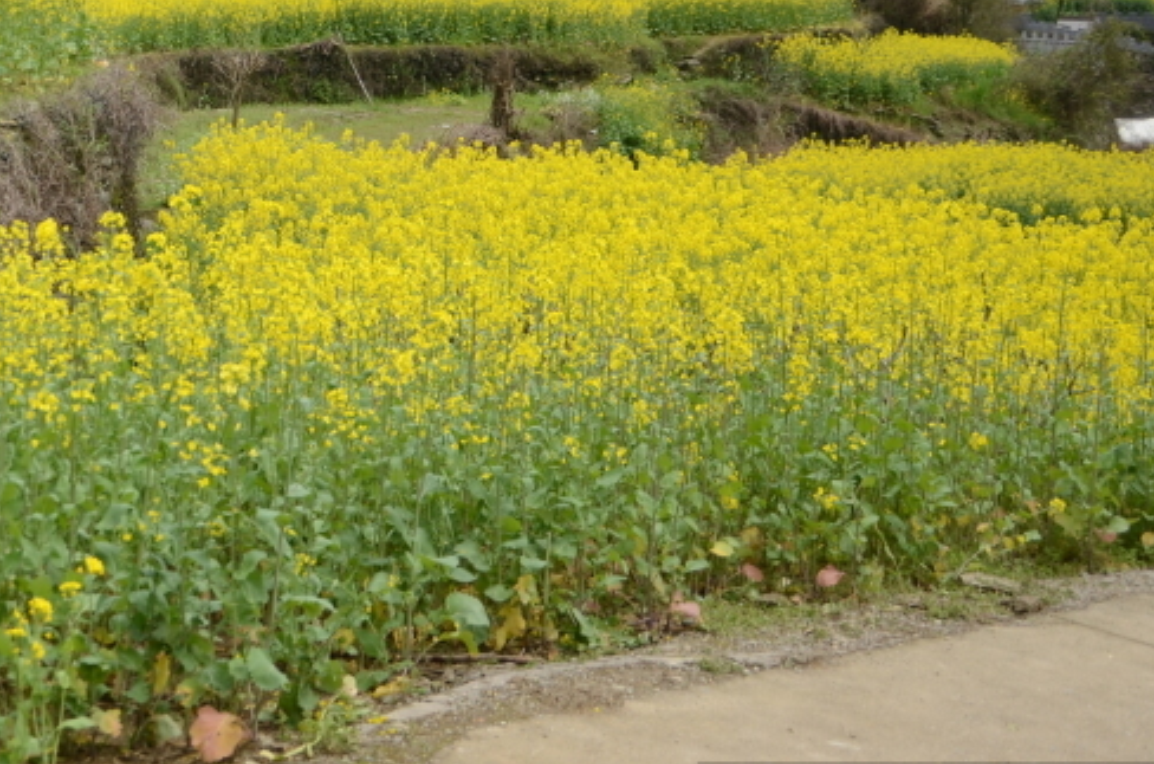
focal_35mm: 66
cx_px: 33
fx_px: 2112
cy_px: 31
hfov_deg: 28.8
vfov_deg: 20.0
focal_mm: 21
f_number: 3.8
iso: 100
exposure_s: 1/500
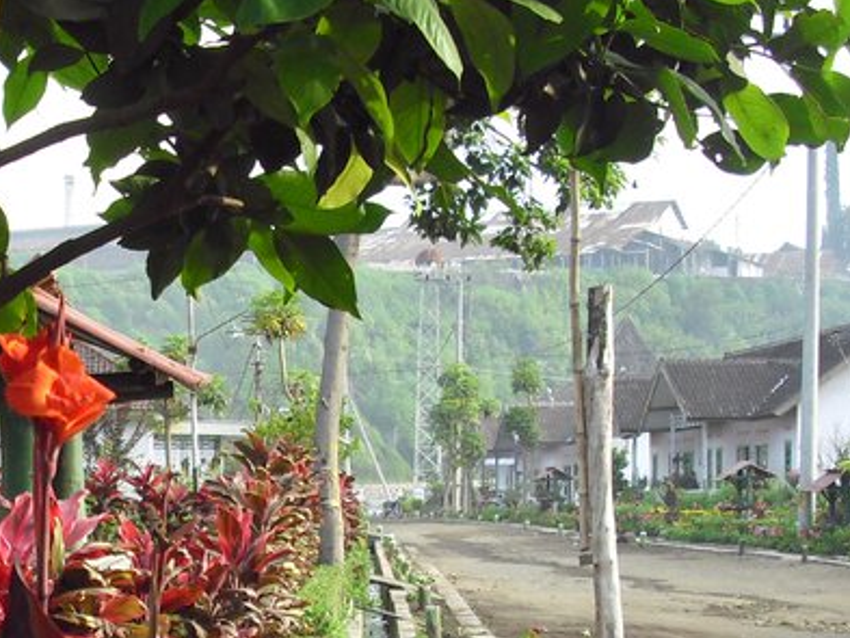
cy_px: 709
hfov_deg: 19.5
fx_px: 2432
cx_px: 97
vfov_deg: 14.6
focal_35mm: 99
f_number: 2.8
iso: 100
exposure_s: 1/160
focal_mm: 6.2
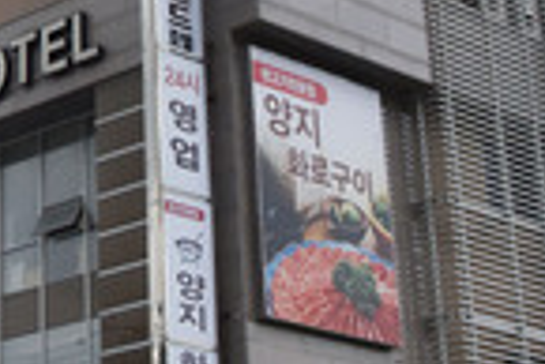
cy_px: -152
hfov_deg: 16.8
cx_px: -124
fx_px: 1758
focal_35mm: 116
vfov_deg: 11.4
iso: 400
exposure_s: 1/2500
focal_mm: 24
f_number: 8
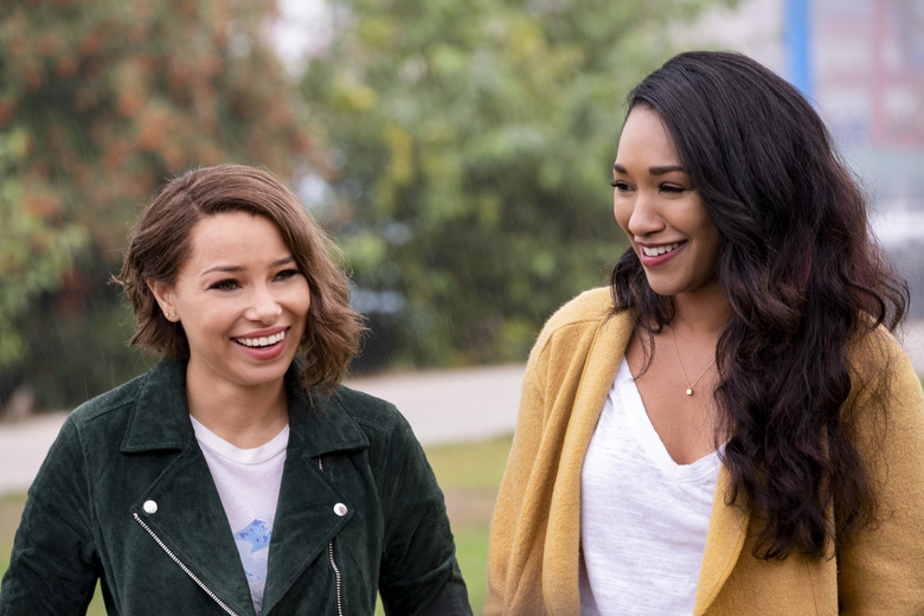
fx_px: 5184
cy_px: 308
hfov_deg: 10.2
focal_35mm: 202
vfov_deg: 6.8
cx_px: 462
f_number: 5
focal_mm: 134.4
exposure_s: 1/125
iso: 400
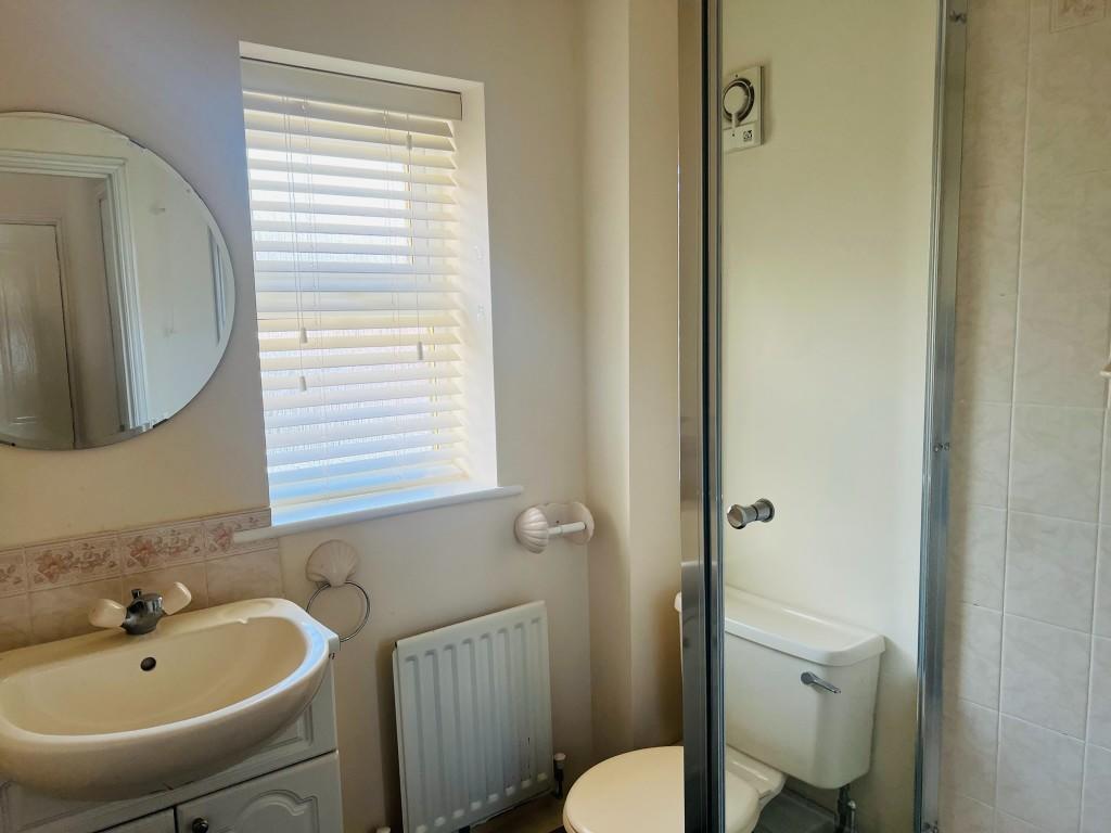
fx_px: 834
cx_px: 556
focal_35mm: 26
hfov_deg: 67.3
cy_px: 416
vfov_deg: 53.1
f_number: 1.5
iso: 100
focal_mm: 5.7
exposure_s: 1/121
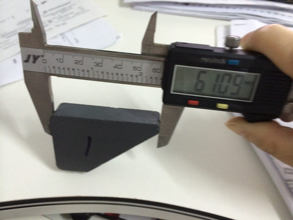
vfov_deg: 46.8
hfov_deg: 60.0
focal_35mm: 30
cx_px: 146
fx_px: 254
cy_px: 110
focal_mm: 4.12
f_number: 2.2
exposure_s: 1/20
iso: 320
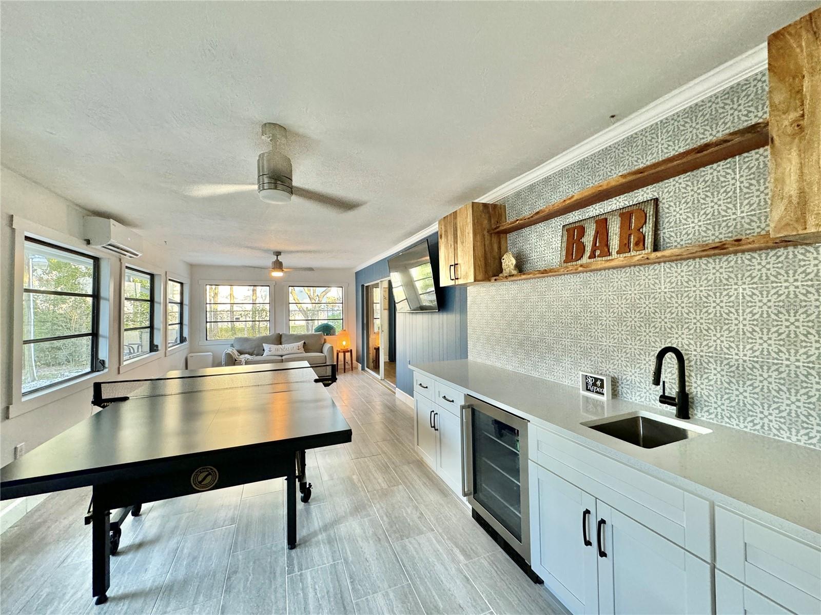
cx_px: 410
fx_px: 332
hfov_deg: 102.1
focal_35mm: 14
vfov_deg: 85.7
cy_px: 308
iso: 250
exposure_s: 1/60
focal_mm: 2.22
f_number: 2.2
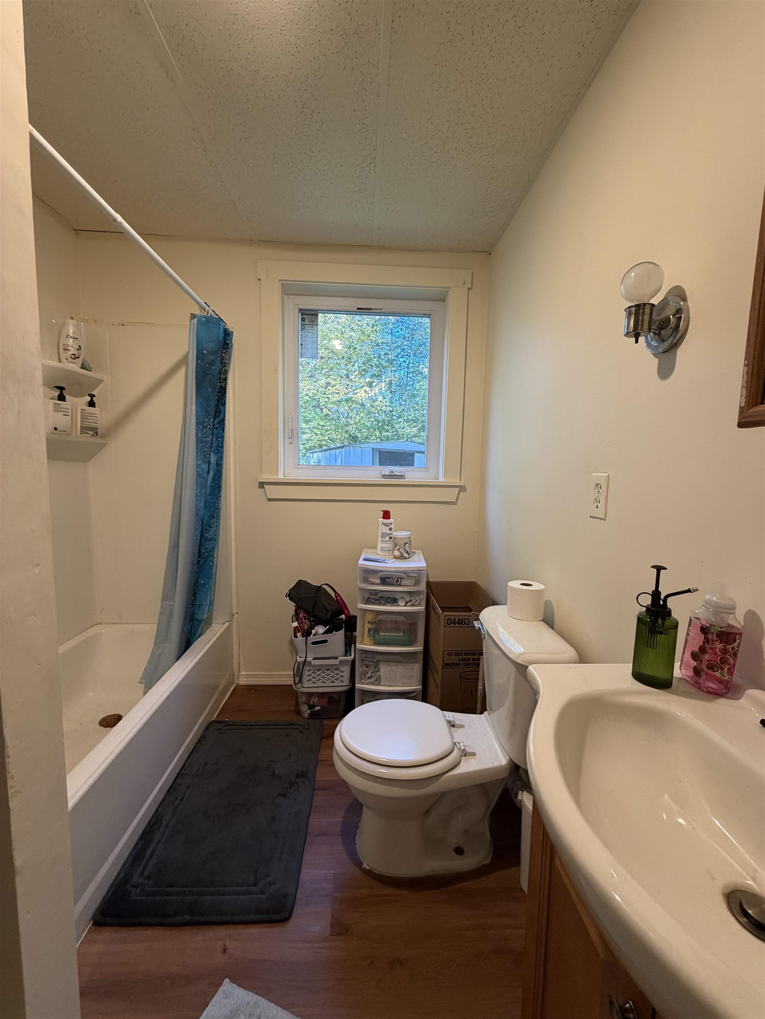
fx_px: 413
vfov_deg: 102.1
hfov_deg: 85.7
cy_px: 510
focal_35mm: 14
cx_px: 382
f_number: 2.2
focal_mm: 2.22
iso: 200
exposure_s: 1/60
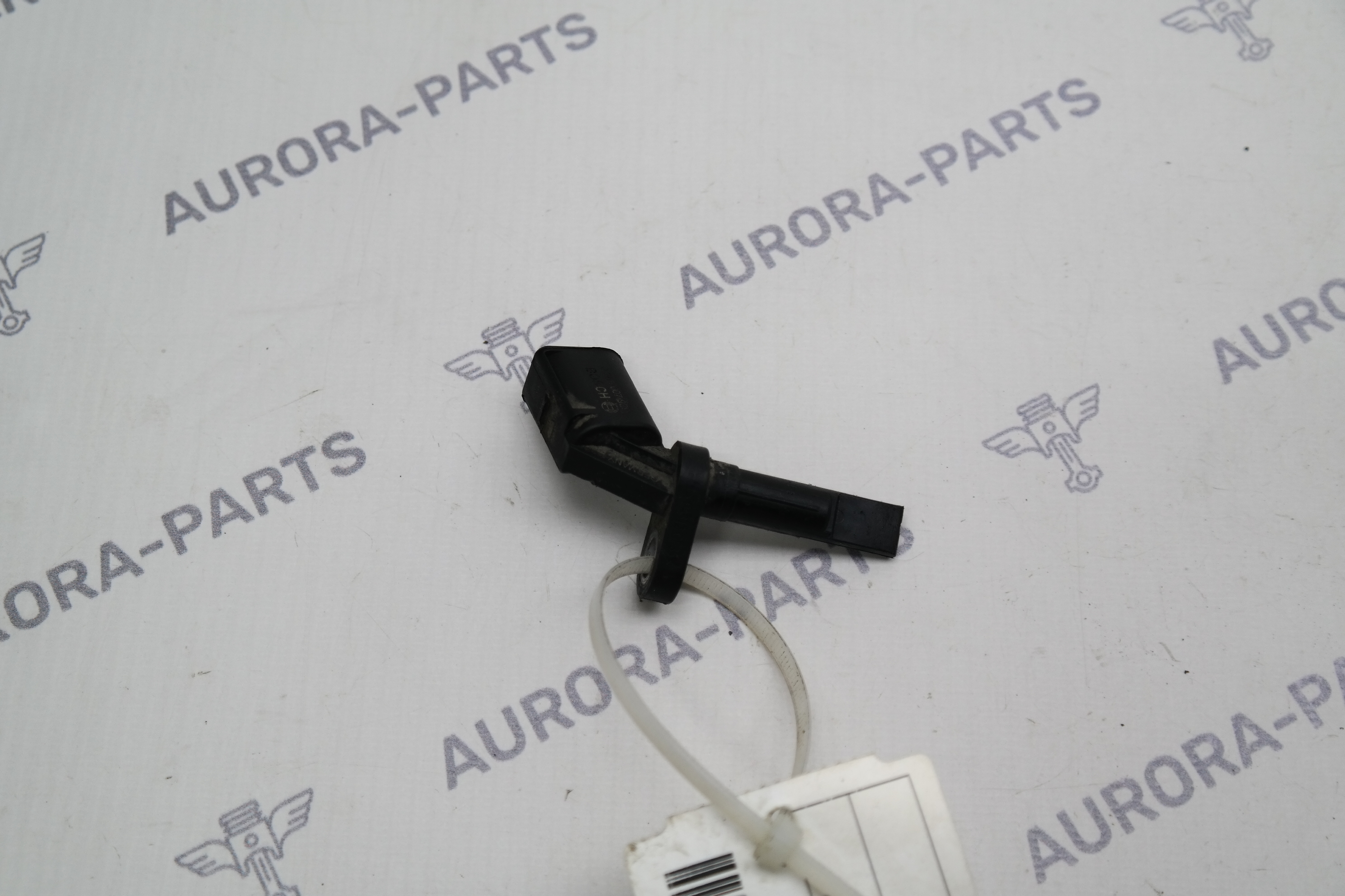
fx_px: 1980
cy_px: 448
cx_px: 672
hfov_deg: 37.5
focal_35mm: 53
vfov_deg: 25.5
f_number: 4.5
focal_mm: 35
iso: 200
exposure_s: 1/80
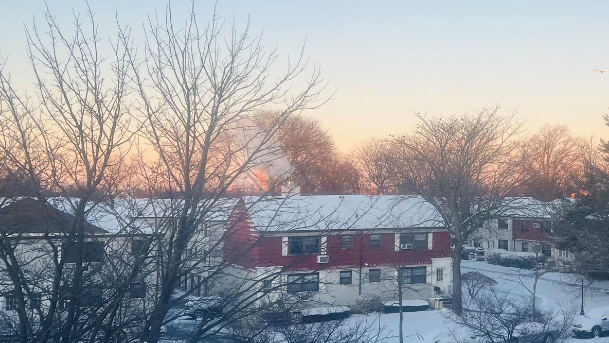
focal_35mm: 49
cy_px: 132
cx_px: 501
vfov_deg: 24.4
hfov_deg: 40.1
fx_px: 791
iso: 50
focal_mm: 5.7
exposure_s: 1/397
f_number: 1.5
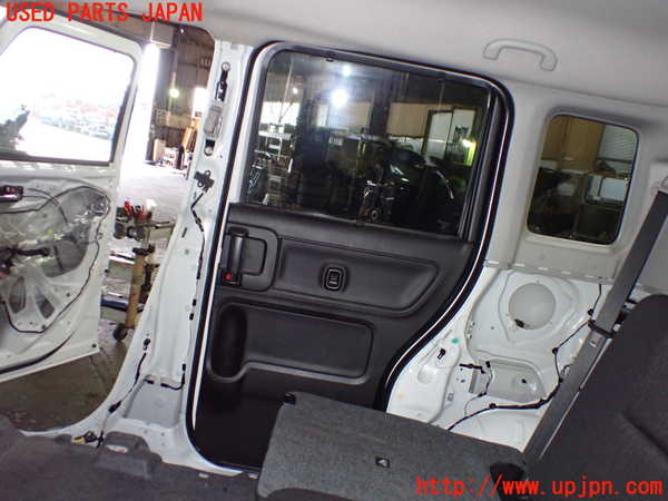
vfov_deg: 46.8
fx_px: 579
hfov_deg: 60.0
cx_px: 334
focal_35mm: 30
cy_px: 250
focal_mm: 5.4
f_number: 6.3
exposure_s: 1/30
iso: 800
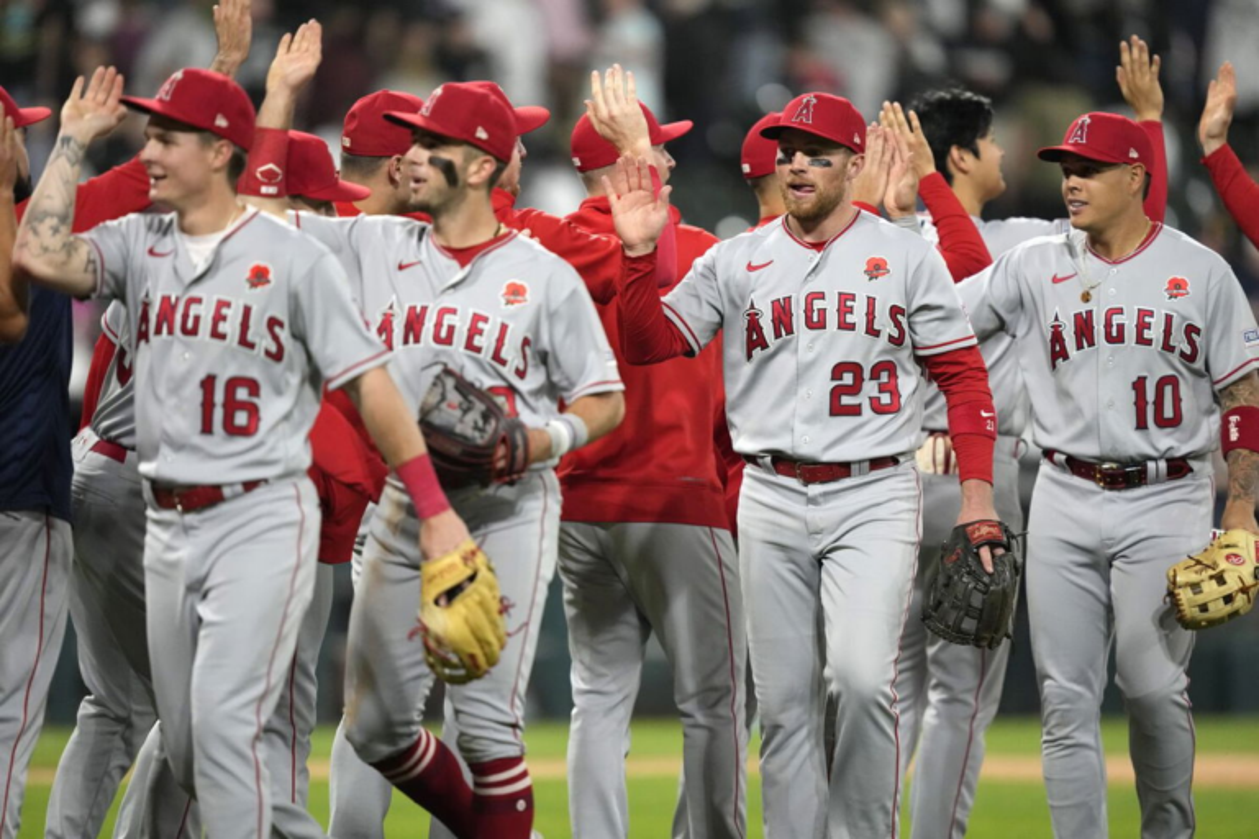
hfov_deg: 5.2
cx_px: 630
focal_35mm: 400
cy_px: 420
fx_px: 13988
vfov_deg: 3.4
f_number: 2.8
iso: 3200
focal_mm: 400
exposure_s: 1/2500
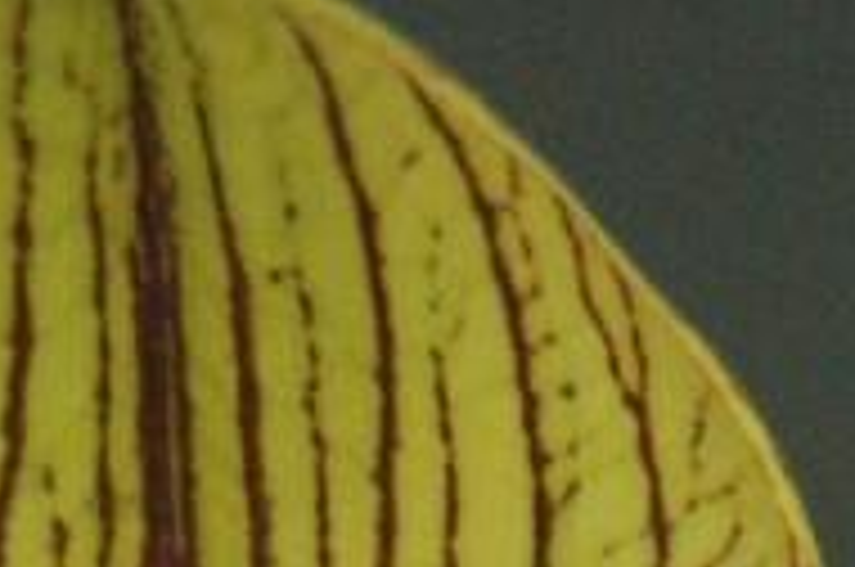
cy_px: 1240
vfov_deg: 1.6
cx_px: 171
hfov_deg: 2.4
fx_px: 20146
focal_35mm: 850
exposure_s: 1/320
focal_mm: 105
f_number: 4.8
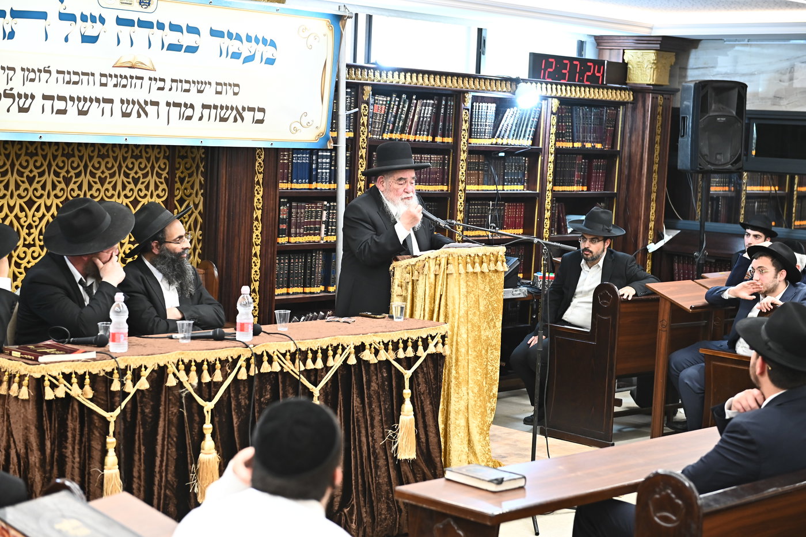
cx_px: 403
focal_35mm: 70
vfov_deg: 19.5
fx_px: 1567
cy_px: 268
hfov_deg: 28.8
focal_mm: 70
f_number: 4
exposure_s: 1/200
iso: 1600
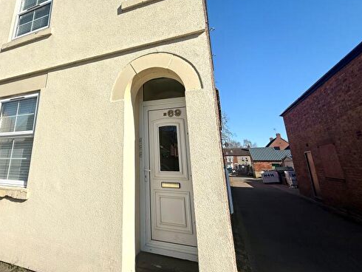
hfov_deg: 79.5
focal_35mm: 20
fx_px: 209
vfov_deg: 64.9
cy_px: 100
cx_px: 126
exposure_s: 1/1795
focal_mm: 2.22
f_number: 2.2
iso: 50
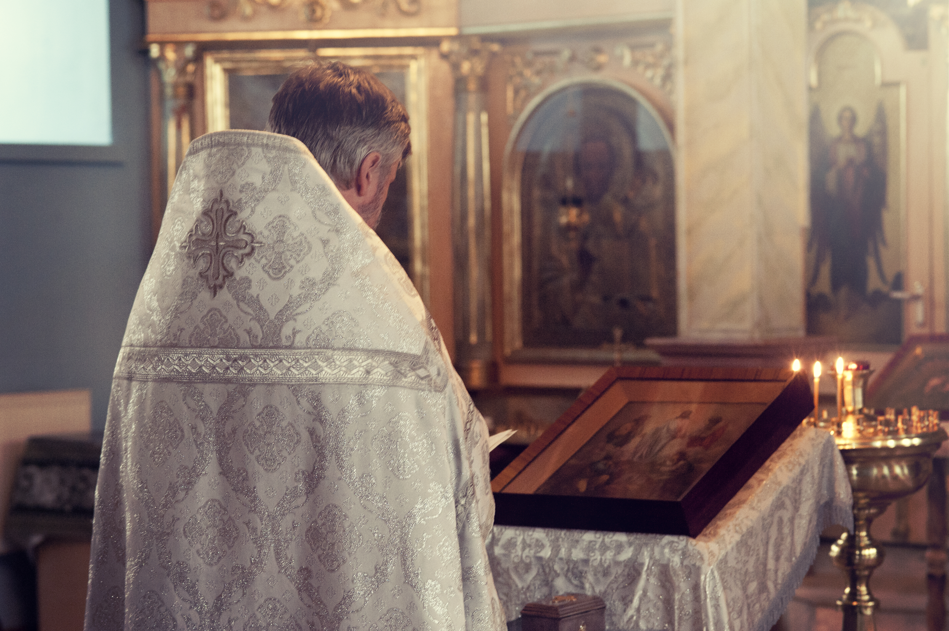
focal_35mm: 105
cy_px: 316
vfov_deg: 13.0
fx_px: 2766
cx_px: 474
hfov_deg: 19.5
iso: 1600
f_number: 5
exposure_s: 1/40
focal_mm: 105
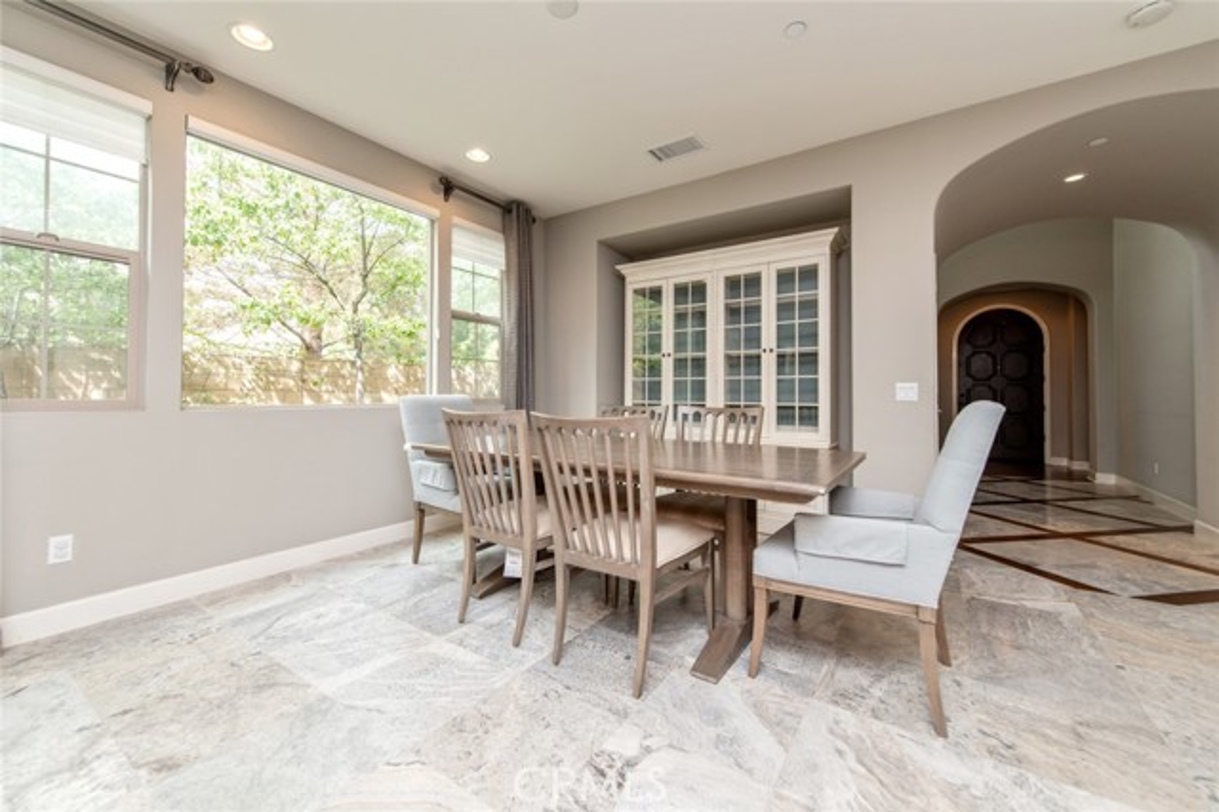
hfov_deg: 104.3
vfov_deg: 81.1
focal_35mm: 14
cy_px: 406
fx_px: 474
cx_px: 610
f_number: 4.5
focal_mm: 14
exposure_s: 1/80
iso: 200
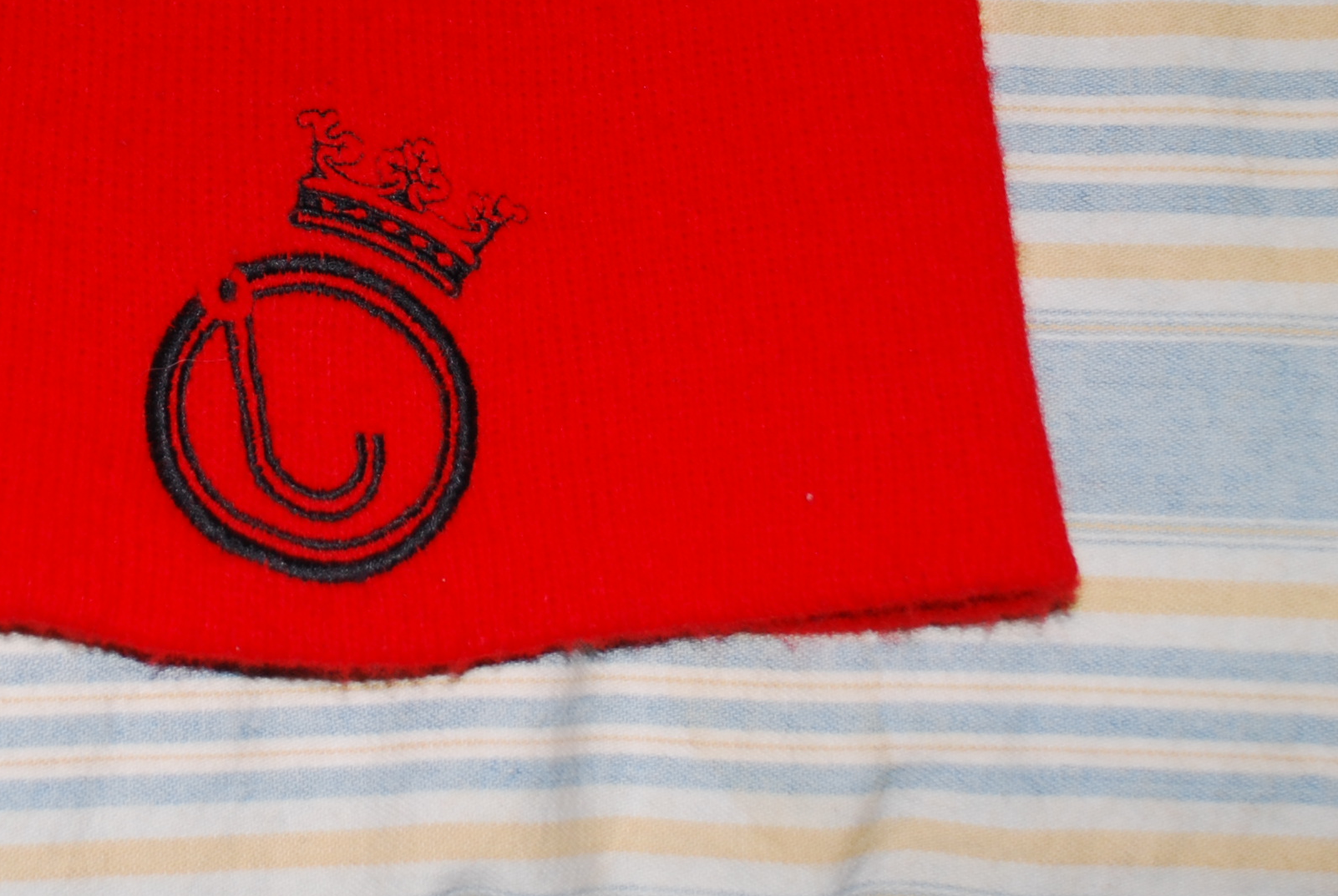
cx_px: 175
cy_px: -183
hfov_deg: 22.9
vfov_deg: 15.2
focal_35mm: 87
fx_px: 3238
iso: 200
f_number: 4.2
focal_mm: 24
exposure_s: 1/60
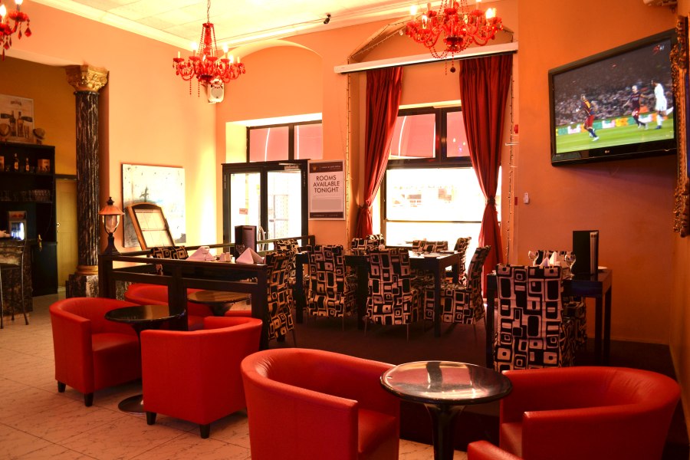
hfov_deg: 67.4
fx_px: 517
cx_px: 345
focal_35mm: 27
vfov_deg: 47.9
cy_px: 230
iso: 400
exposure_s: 1/30
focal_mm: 18
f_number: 3.5
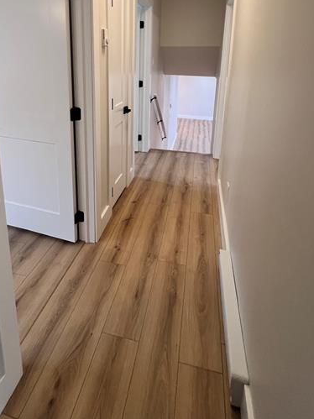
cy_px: 118
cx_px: 140
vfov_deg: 77.1
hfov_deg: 65.8
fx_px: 242
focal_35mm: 20
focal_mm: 1.57
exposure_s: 1/120
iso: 250
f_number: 1.8
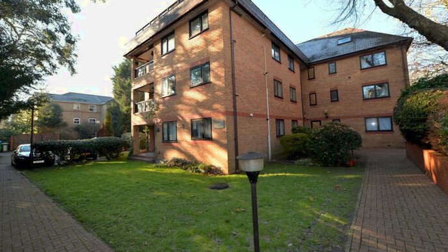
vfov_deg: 70.5
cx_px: 228
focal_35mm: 15
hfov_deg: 103.0
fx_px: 178
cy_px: 120
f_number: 5
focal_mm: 14
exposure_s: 1/100
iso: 200
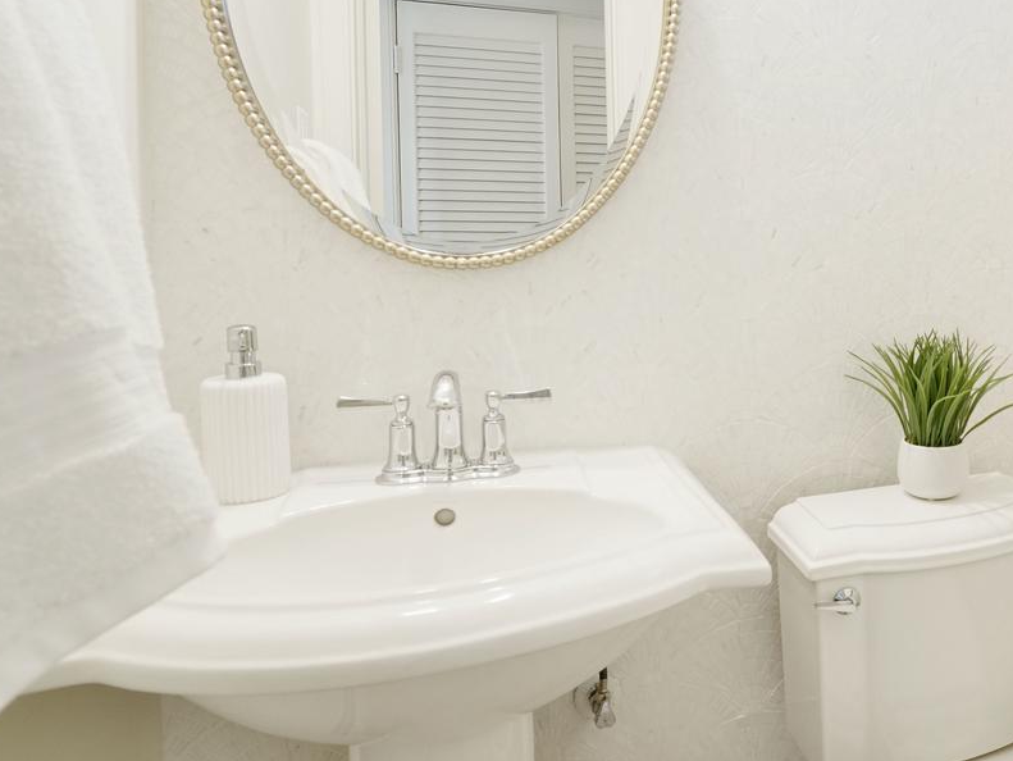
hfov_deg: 56.8
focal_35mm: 28
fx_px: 820
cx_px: 863
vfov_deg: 49.2
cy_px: 272
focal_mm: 16
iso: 1250
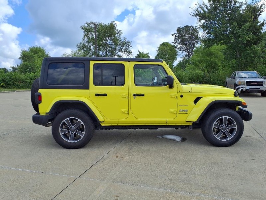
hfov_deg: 65.3
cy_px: 100
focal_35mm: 27
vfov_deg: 51.4
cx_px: 133
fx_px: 207
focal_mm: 3.58
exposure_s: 1/2000
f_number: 1.9
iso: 40
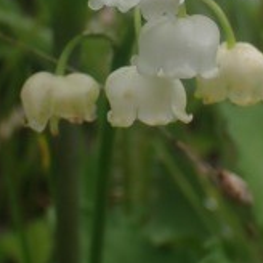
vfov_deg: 12.4
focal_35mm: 140
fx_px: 1203
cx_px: 191
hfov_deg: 12.4
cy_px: 14
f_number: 5
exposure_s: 1/320
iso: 100
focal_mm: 10.35
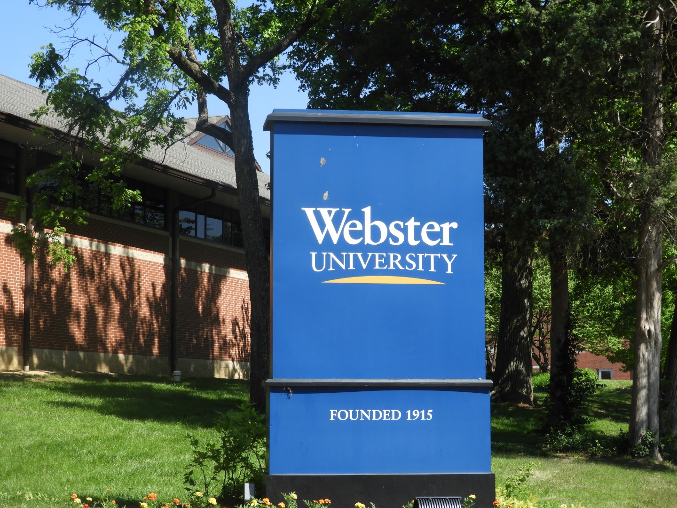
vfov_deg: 21.0
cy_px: 254
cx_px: 338
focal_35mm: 70
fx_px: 1369
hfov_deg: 27.8
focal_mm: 12.5
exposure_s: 1/400
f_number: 4.5
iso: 100
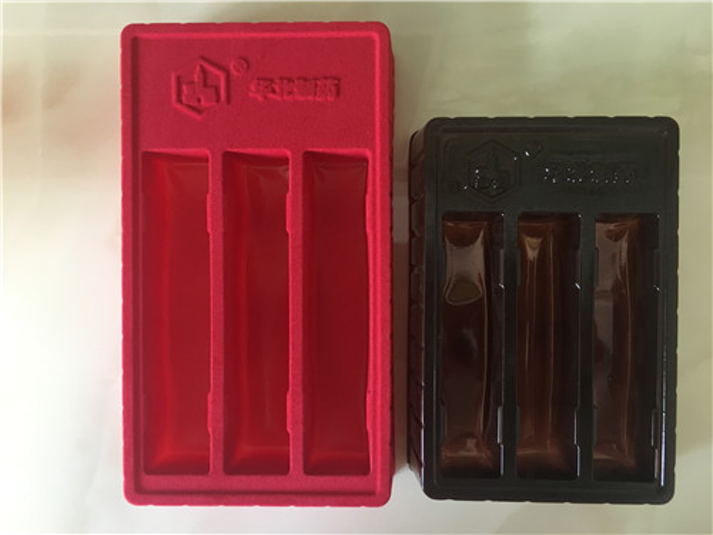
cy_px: 268
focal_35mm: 29
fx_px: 597
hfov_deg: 61.7
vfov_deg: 48.2
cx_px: 356
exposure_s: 1/33
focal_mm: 4.15
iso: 125
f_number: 2.2
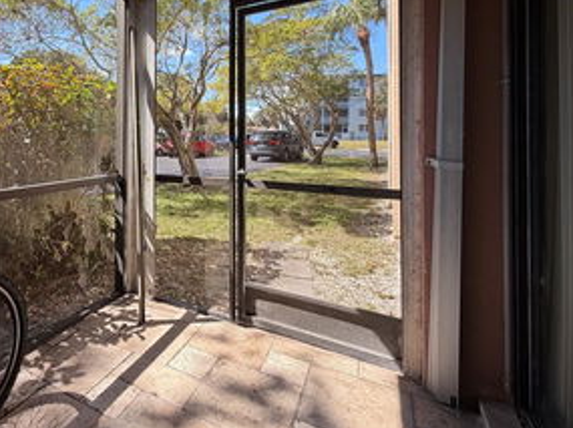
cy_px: 129
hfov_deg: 74.1
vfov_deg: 61.1
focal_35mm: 21
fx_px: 347
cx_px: 152
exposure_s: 1/486
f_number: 2.2
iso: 64
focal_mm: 2.22
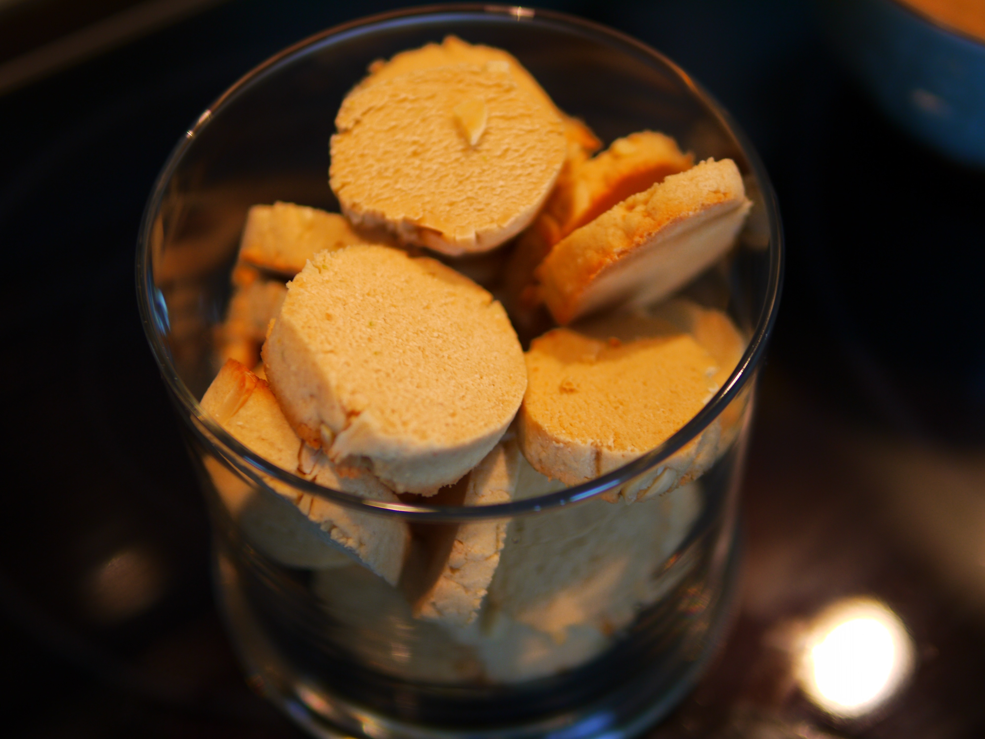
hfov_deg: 38.2
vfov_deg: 29.1
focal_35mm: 50
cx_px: 492
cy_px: 370
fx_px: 1423
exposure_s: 1/60
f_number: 1.4
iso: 100
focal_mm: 25
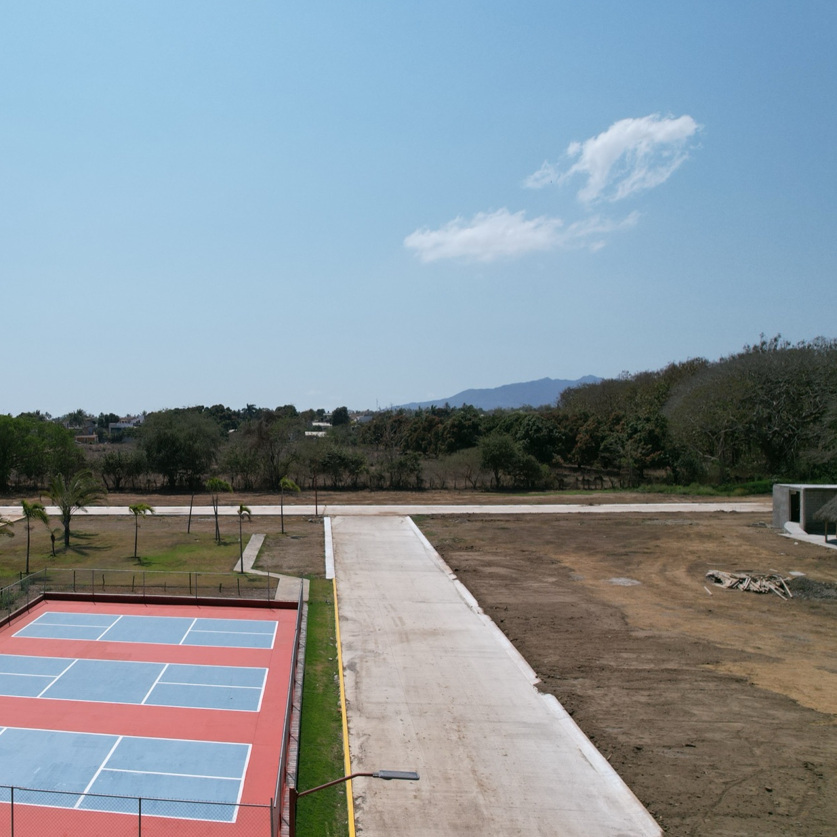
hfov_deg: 49.5
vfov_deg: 52.5
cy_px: 424
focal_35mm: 31
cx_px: 170
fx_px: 848
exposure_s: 1/4000
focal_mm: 8.38
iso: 110
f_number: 2.8
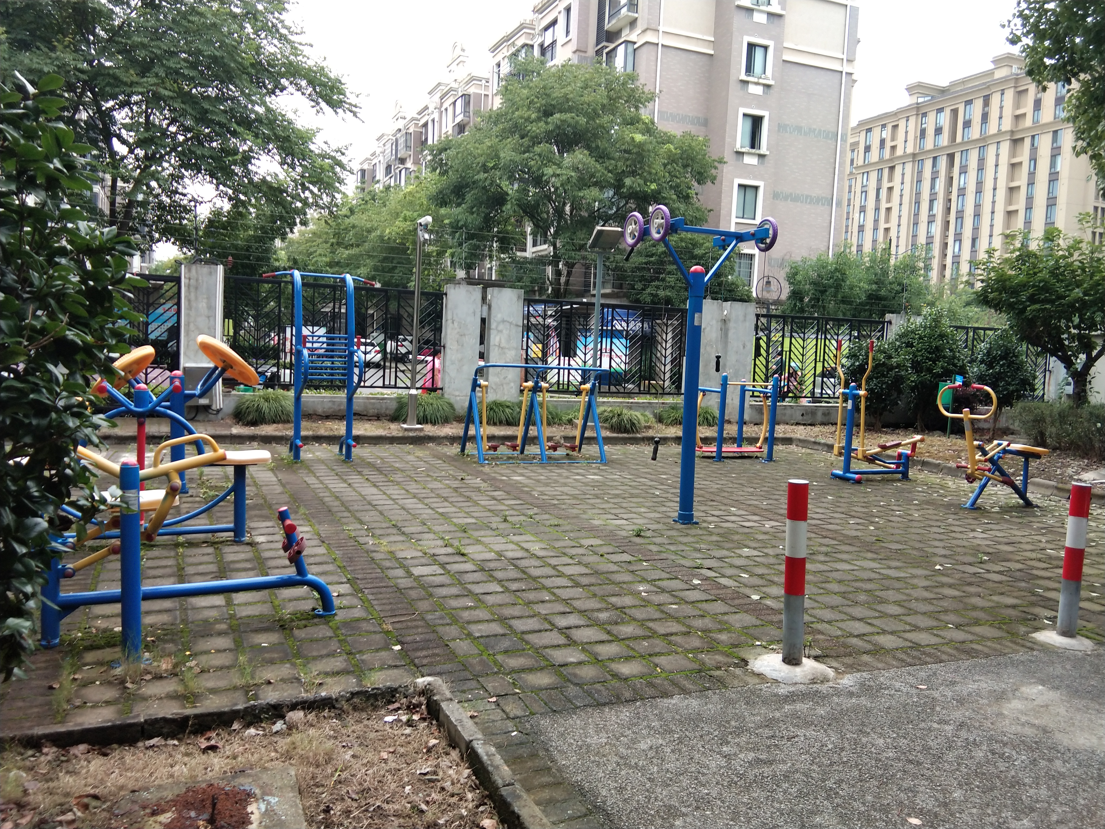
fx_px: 990
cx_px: 552
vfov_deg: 45.4
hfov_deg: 58.4
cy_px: 414
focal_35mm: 31
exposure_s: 1/50
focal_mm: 3.69
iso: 64
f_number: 2.2
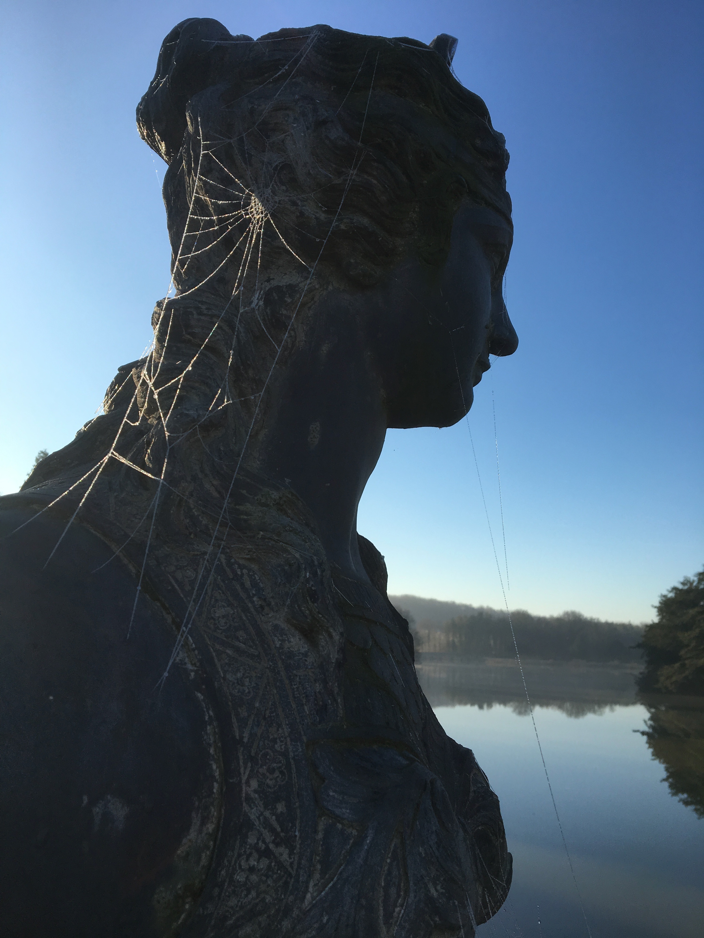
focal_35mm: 29
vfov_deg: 61.7
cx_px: 352
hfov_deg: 48.2
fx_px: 786
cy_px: 469
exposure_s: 1/1241
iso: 25
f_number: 2.2
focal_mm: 4.15
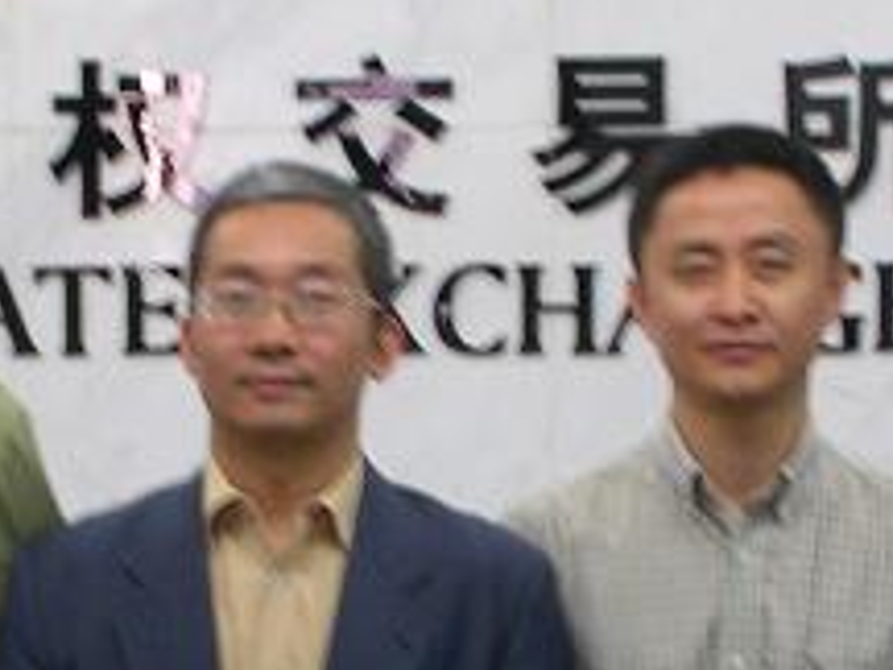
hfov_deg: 11.0
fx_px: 4644
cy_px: 538
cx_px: 271
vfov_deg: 8.2
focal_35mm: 180
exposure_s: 1/4
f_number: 3.5
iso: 50
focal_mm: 7.7
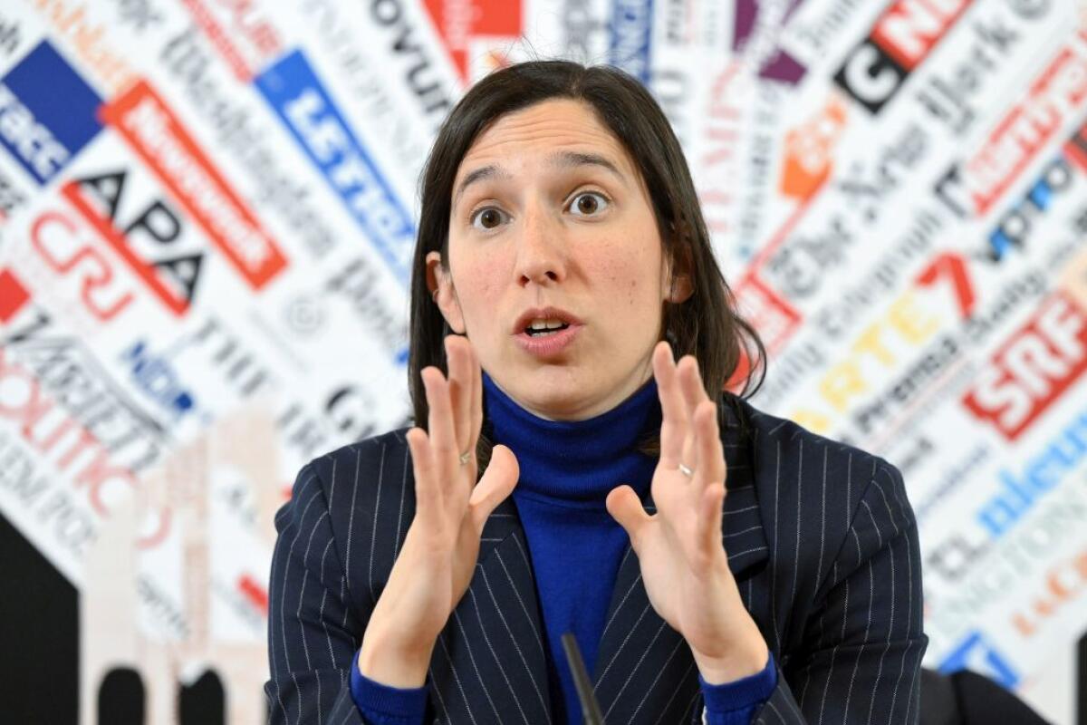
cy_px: 362
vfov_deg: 9.5
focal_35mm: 145
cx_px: 544
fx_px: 4378
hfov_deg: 14.2
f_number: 4
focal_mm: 145
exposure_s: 1/320
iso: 4000
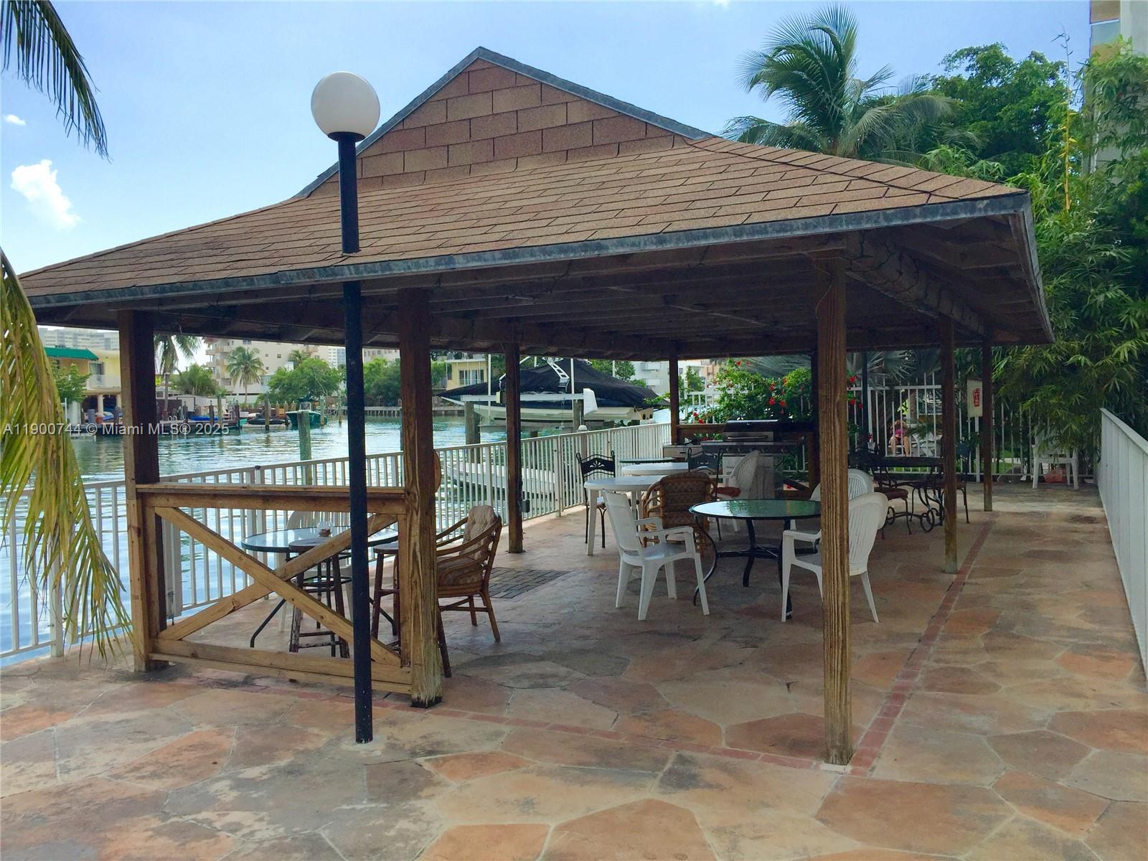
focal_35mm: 29
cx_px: 574
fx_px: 962
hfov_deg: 61.7
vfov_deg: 48.2
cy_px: 430
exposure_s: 1/2475
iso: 32
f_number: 2.2
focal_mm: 4.15
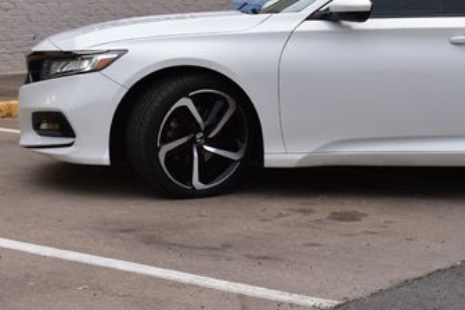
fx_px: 1253
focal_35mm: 97
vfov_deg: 14.0
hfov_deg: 20.5
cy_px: 33
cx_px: 430
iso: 400
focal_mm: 34
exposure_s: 1/125
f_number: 9
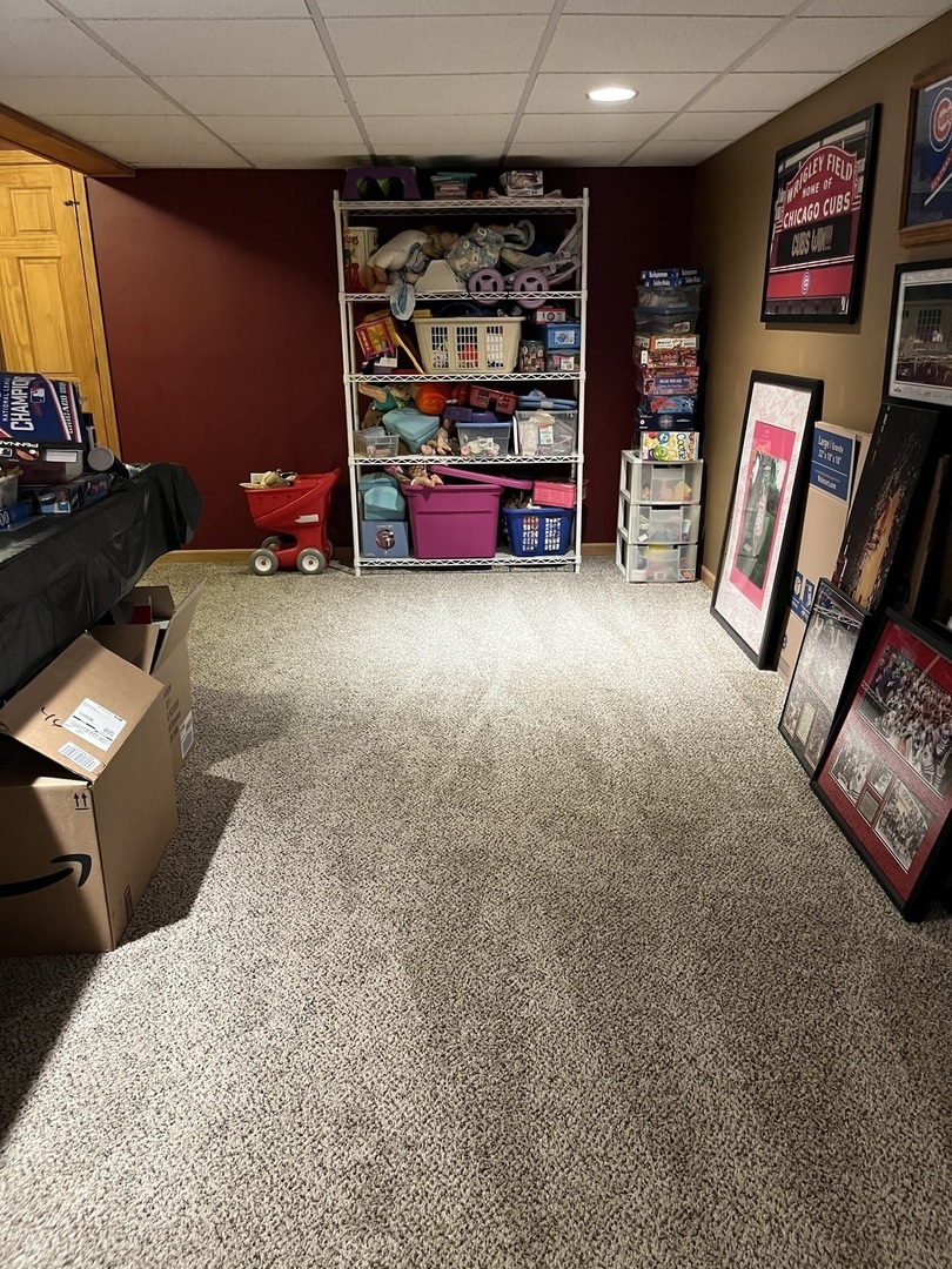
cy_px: 634
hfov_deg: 53.1
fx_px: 953
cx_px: 476
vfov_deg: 67.3
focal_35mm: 26
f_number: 1.6
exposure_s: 1/40
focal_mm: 5.1
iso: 400
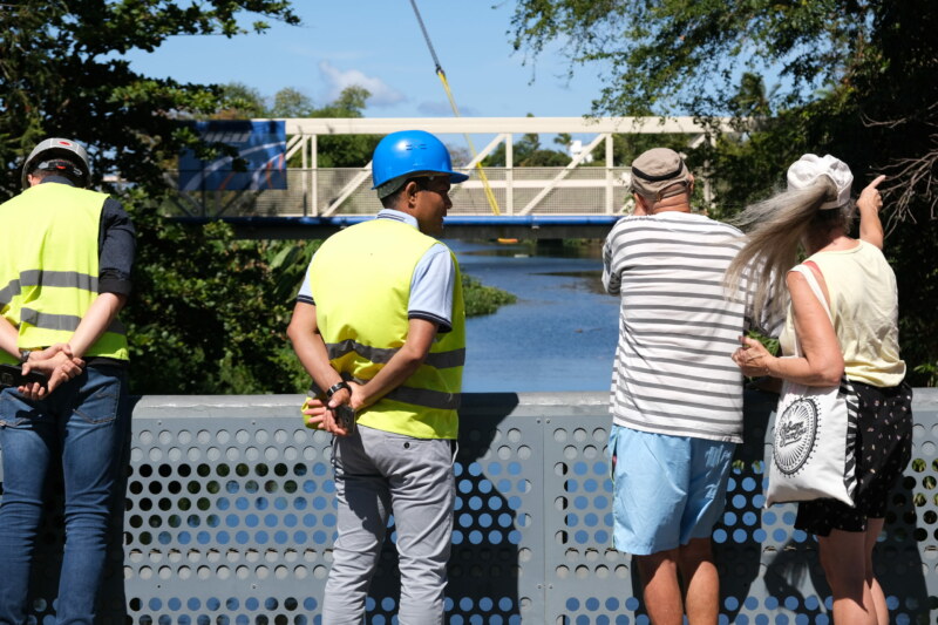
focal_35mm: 73
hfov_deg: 27.7
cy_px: 312
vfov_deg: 18.7
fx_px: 1902
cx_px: 469
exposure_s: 1/800
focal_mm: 48.4
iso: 160
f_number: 5.6
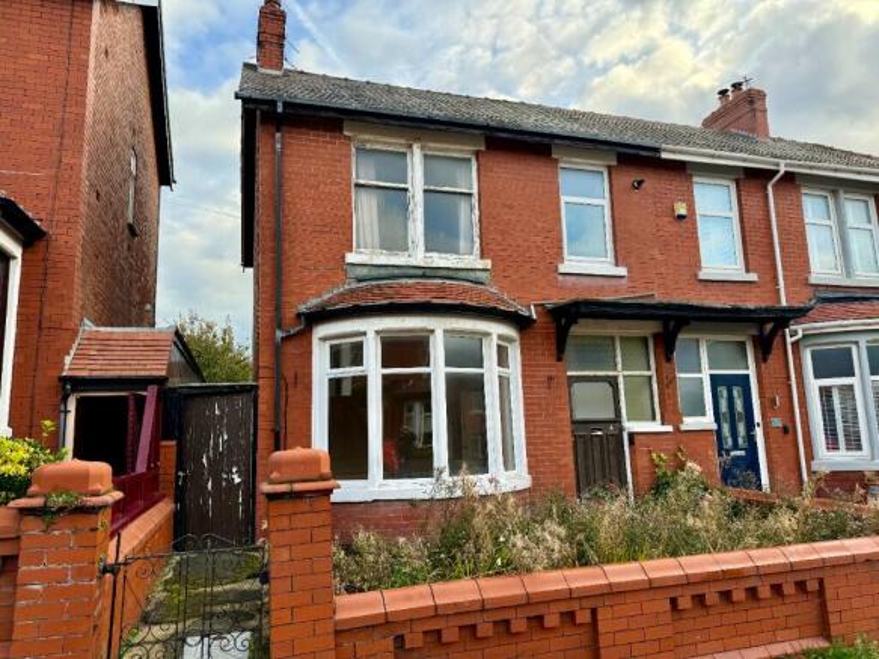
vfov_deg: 56.8
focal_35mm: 24
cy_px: 330
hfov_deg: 71.6
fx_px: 609
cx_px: 440
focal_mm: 6.76
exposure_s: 1/765
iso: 80
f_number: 1.78
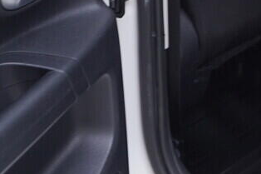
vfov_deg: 7.9
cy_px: -182
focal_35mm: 165
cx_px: 385
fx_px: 1196
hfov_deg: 11.9
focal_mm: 24
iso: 125
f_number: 2.8
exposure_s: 1/40
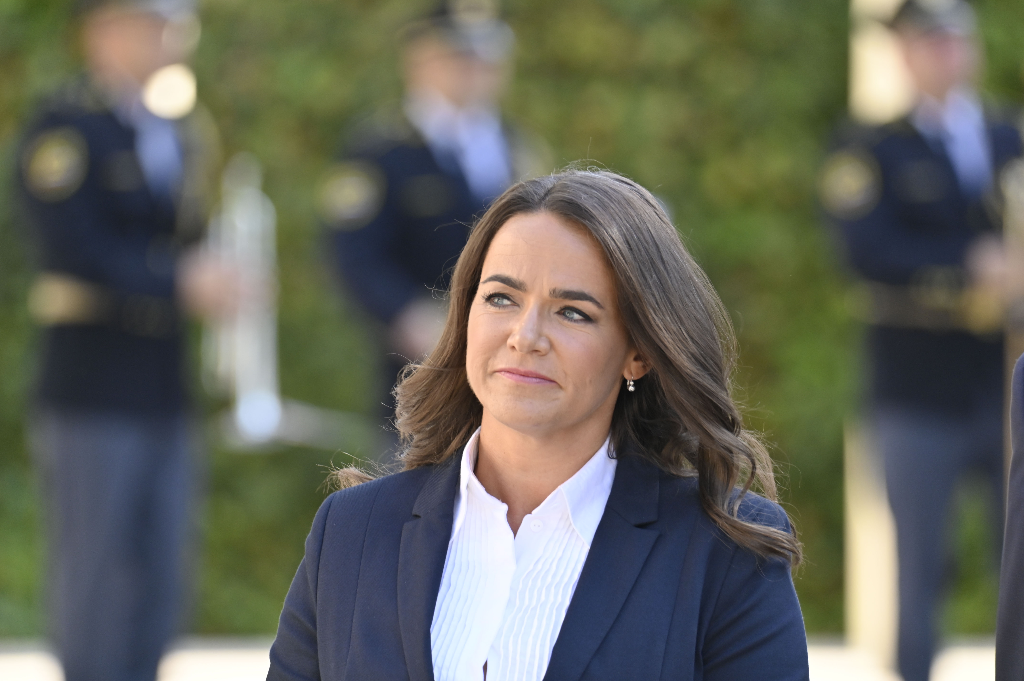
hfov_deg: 4.1
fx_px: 14212
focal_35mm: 500
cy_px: 340
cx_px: 512
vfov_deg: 2.7
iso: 800
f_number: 7.1
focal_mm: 500
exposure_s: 1/250
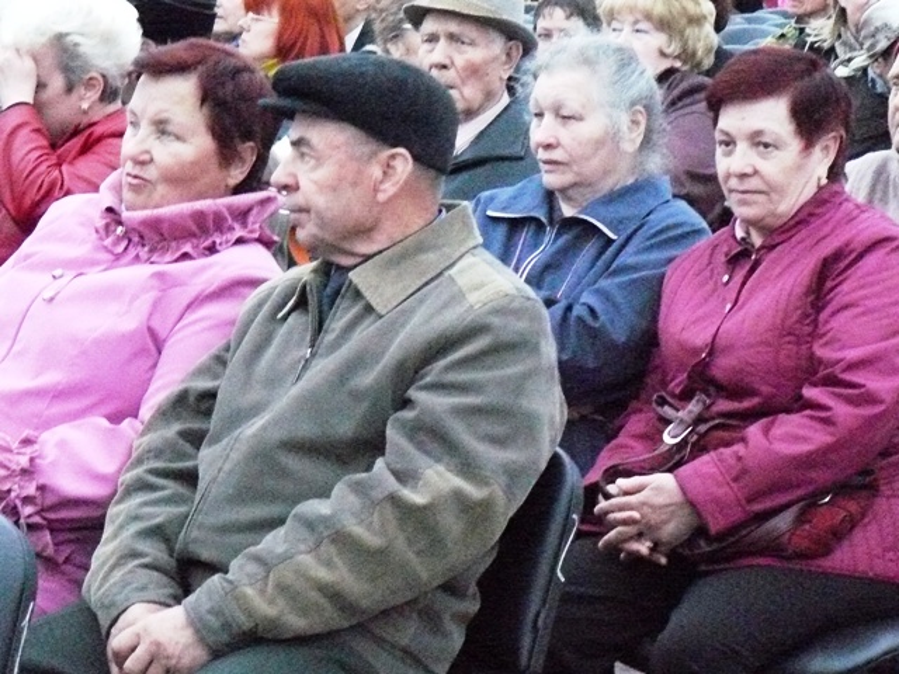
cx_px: 450
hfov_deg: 12.4
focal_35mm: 159
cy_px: 337
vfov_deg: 9.3
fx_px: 4129
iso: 1250
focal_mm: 17.7
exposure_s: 1/50
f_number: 3.2
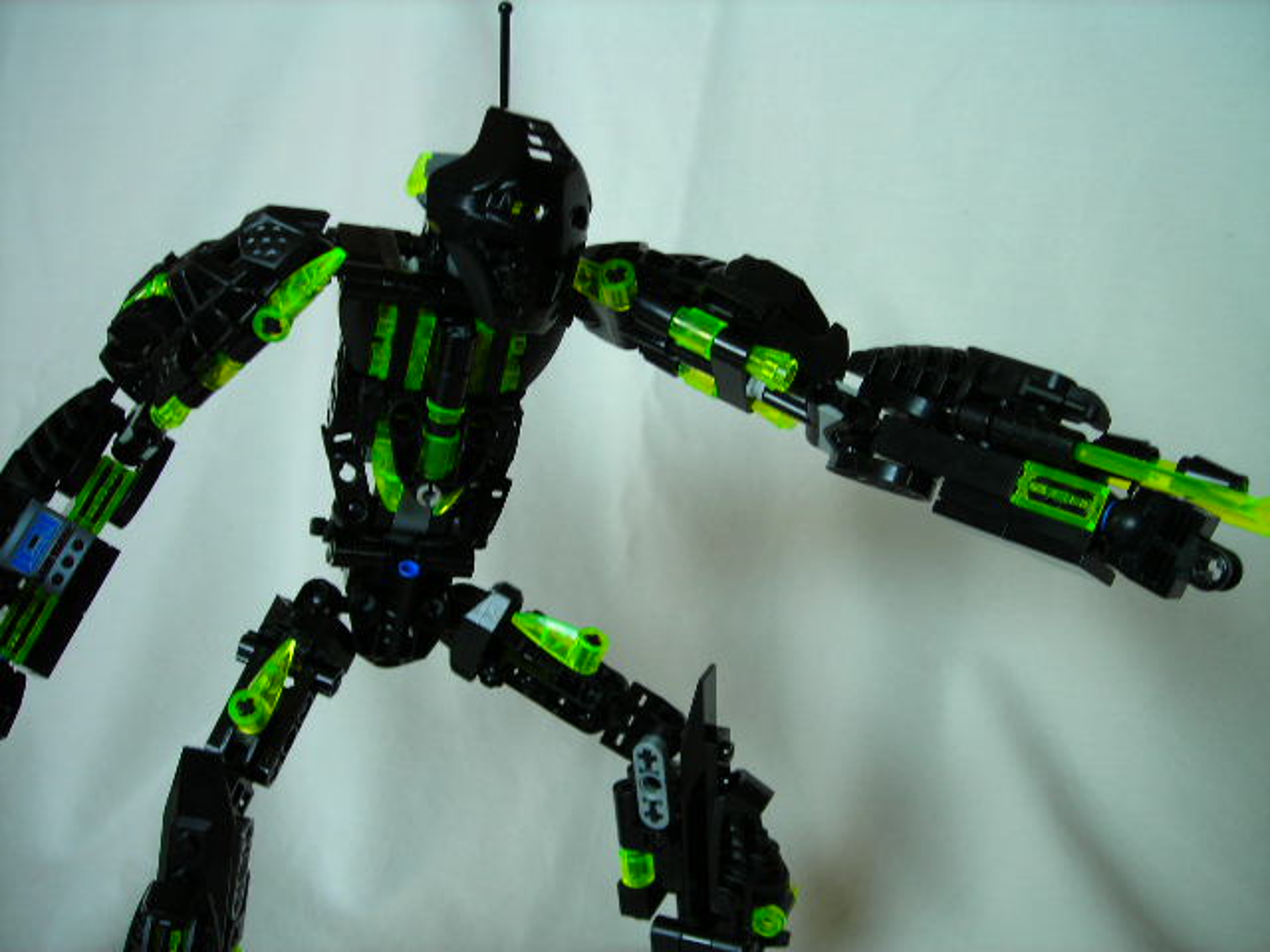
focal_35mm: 38
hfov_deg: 49.0
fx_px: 1394
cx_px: 635
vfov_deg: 37.7
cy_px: 476
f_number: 3.2
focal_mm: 6.3
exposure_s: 1/23.6
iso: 50
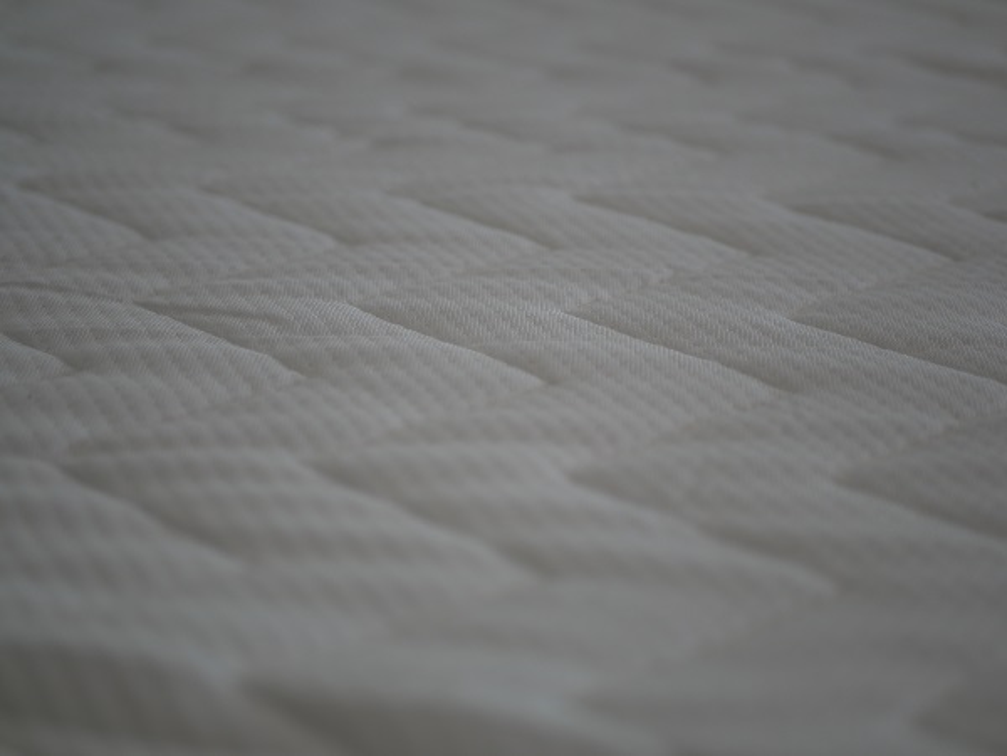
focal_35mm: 50
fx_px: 1455
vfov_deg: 29.1
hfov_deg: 38.2
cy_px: 378
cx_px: 504
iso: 200
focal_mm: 25
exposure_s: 1/100
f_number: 1.7
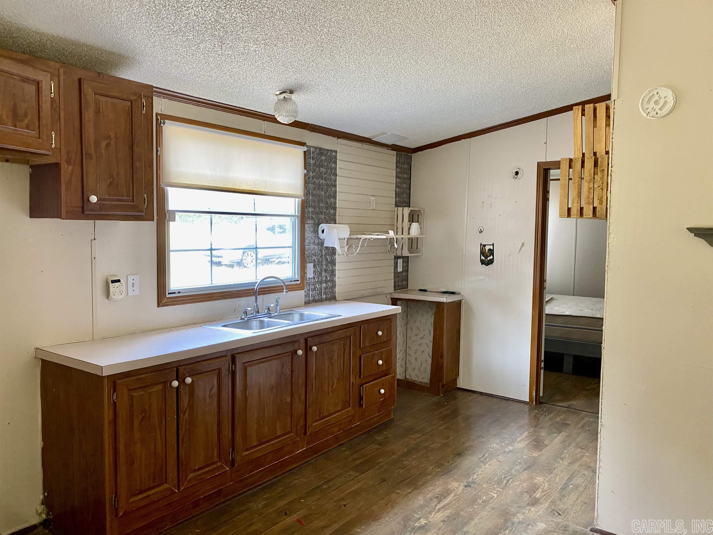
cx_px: 356
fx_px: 535
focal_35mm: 26
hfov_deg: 67.3
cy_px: 268
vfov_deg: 53.1
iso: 160
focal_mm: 4.25
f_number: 1.8
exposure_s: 1/60
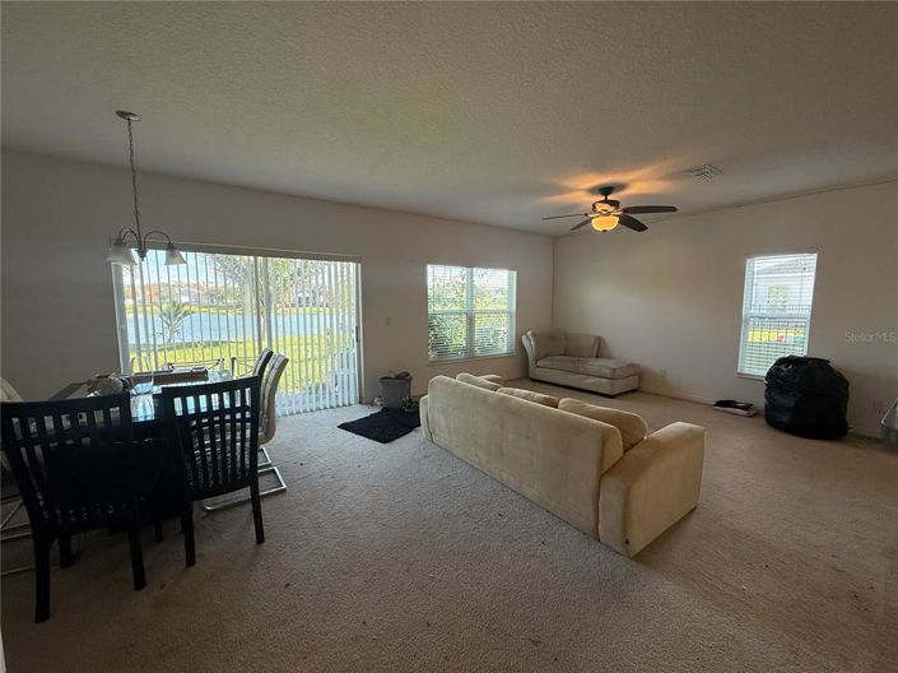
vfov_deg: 85.6
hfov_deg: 102.1
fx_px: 363
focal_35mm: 14
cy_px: 336
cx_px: 449
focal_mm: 2.22
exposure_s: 1/120
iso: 100
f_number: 2.2
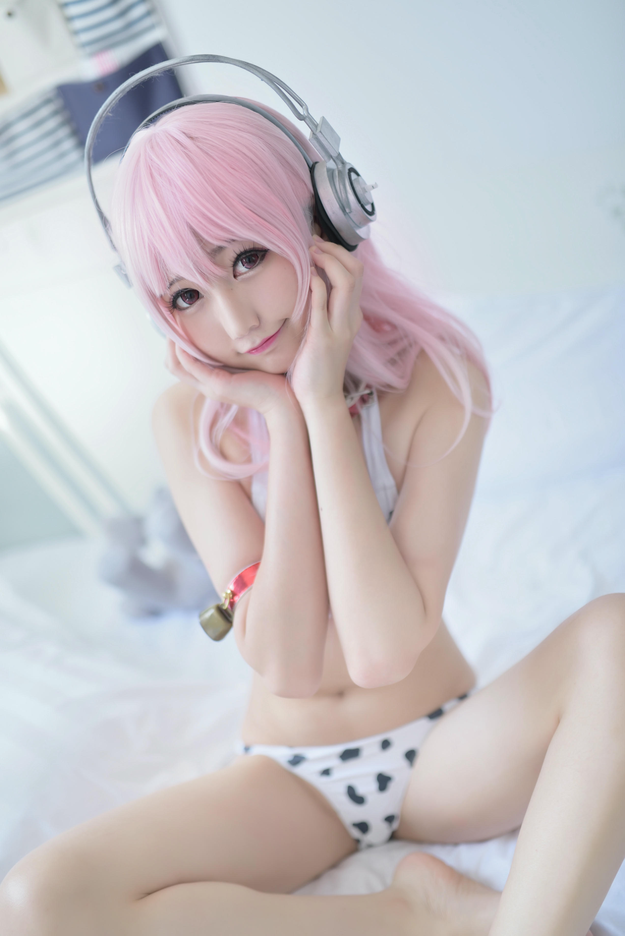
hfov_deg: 37.9
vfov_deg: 54.4
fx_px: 911
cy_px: 468
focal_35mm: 35
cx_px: 312
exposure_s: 1/200
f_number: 1.4
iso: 200
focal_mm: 35
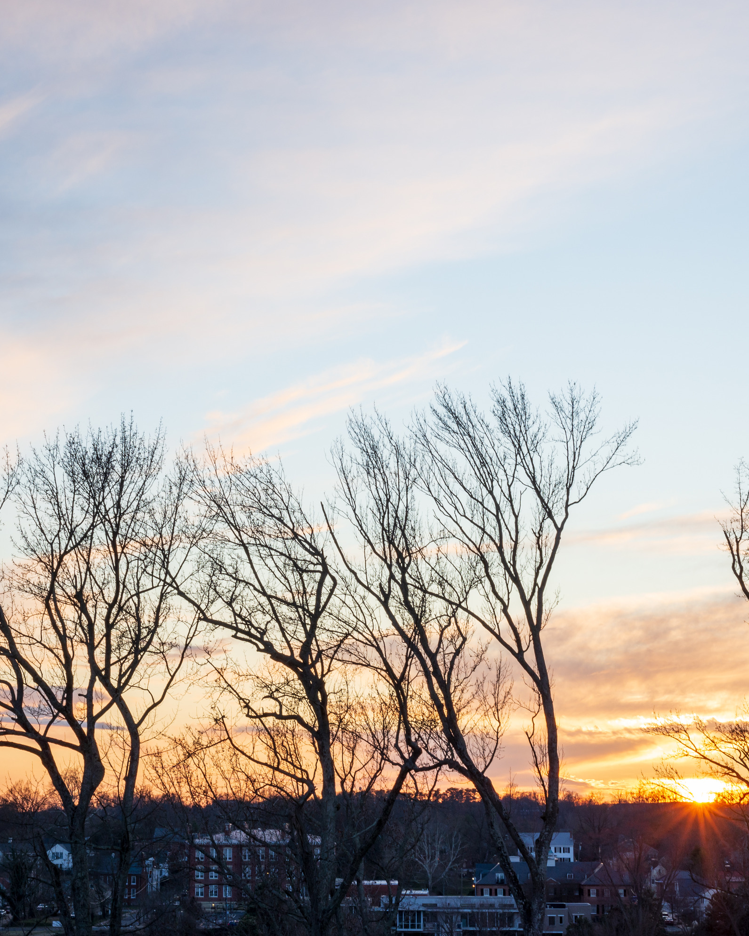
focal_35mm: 71
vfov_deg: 26.8
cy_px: 472
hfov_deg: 21.5
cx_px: 309
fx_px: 1968
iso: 200
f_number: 14
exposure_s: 1/40
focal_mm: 50
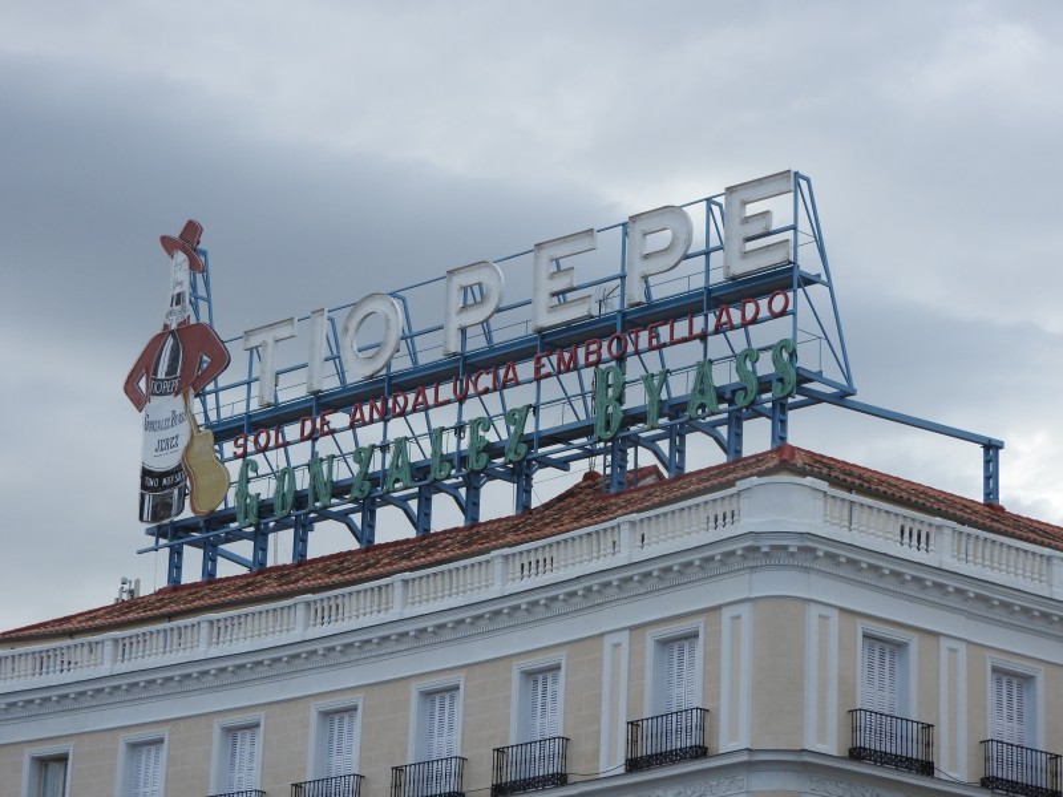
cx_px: 532
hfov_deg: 17.1
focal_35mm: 115
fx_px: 3531
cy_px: 398
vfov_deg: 12.9
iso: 100
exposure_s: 1/400
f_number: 5
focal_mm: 20.6
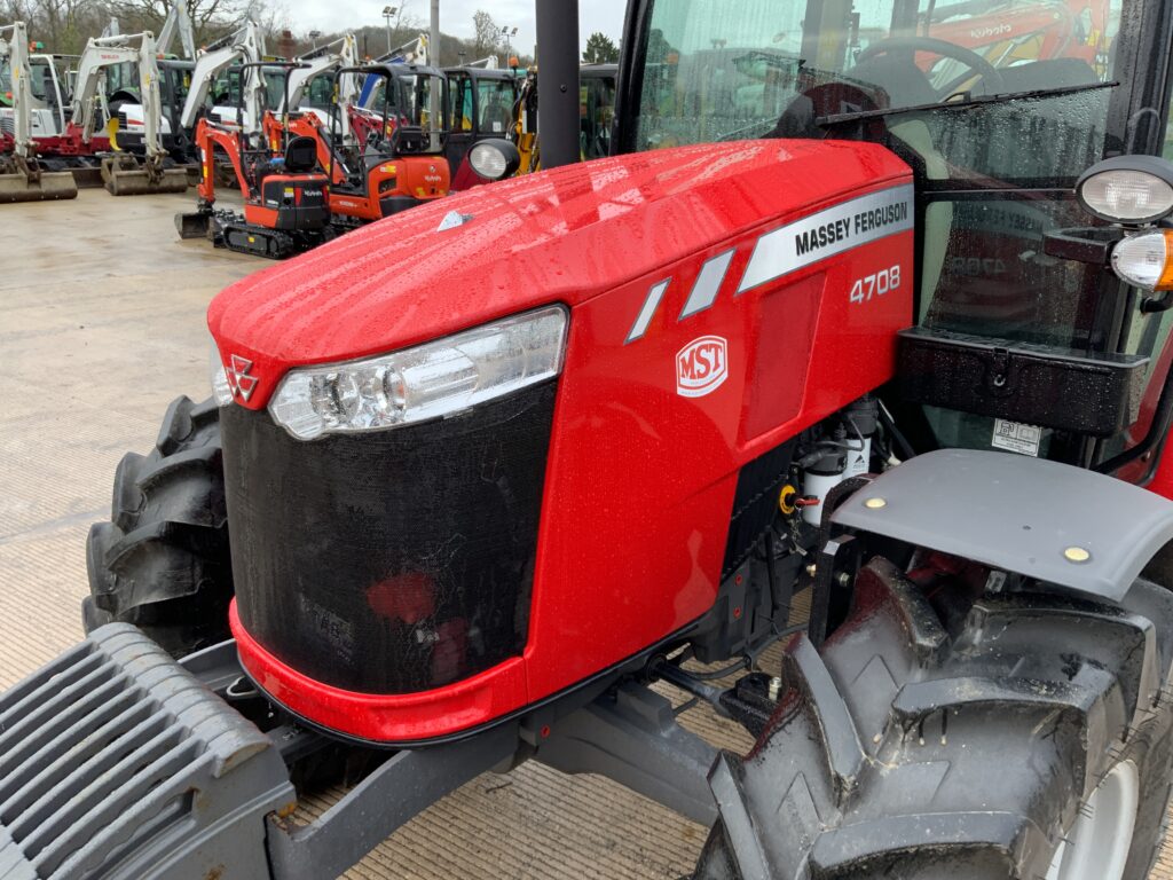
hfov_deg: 61.7
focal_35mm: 29
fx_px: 983
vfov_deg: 48.2
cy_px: 440
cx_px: 586
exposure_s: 1/122
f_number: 1.8
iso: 20
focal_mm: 3
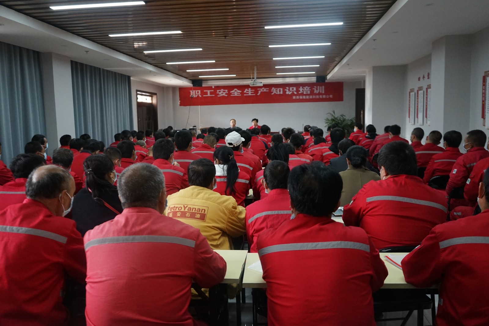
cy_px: 163
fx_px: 394
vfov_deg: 44.9
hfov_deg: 63.7
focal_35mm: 29
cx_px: 244
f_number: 3.5
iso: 1600
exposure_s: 1/160
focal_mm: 29
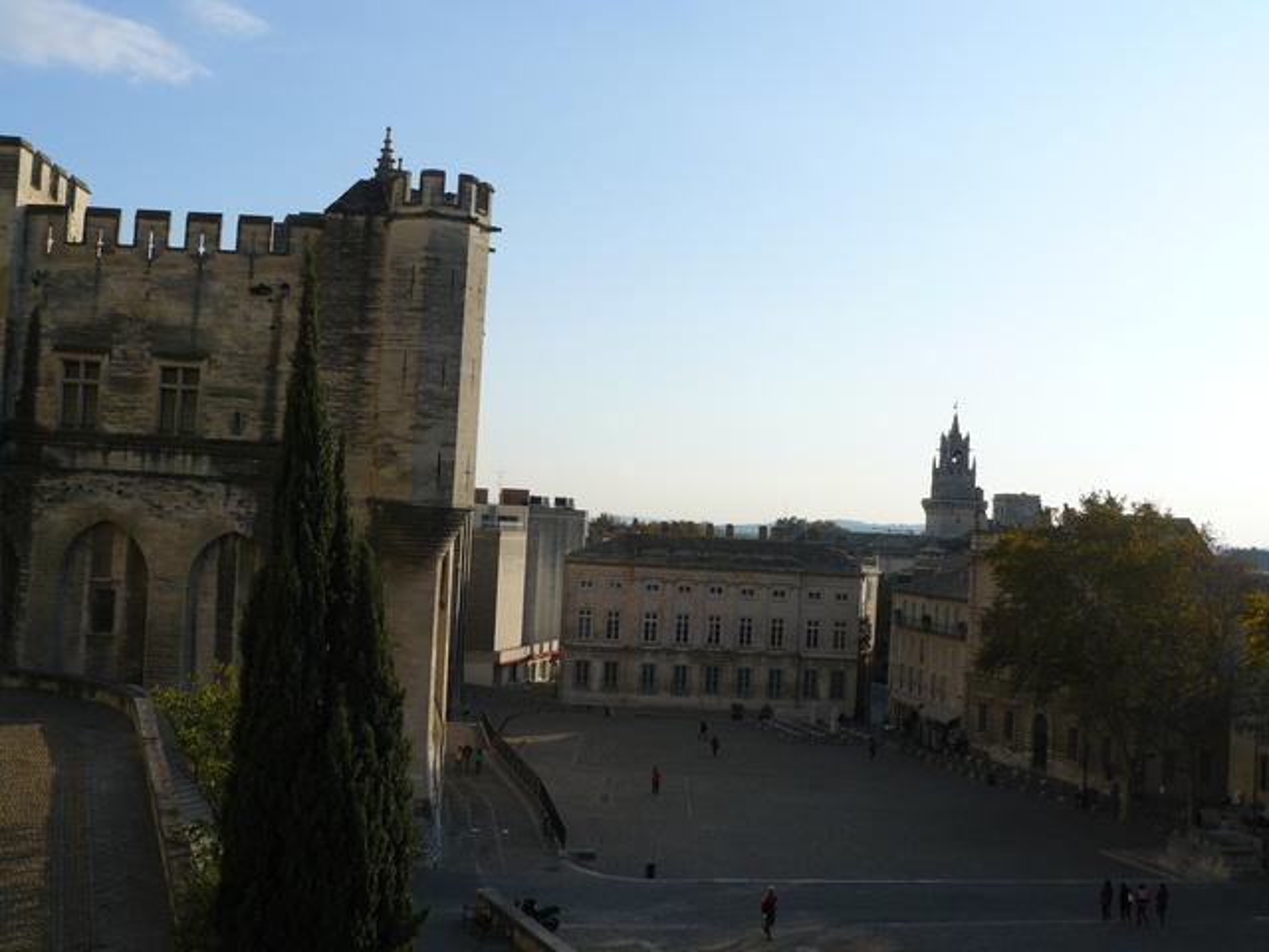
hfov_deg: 51.4
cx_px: 634
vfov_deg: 39.7
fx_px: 1320
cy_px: 476
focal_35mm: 36
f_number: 5.6
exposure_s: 1/400
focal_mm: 6
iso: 100
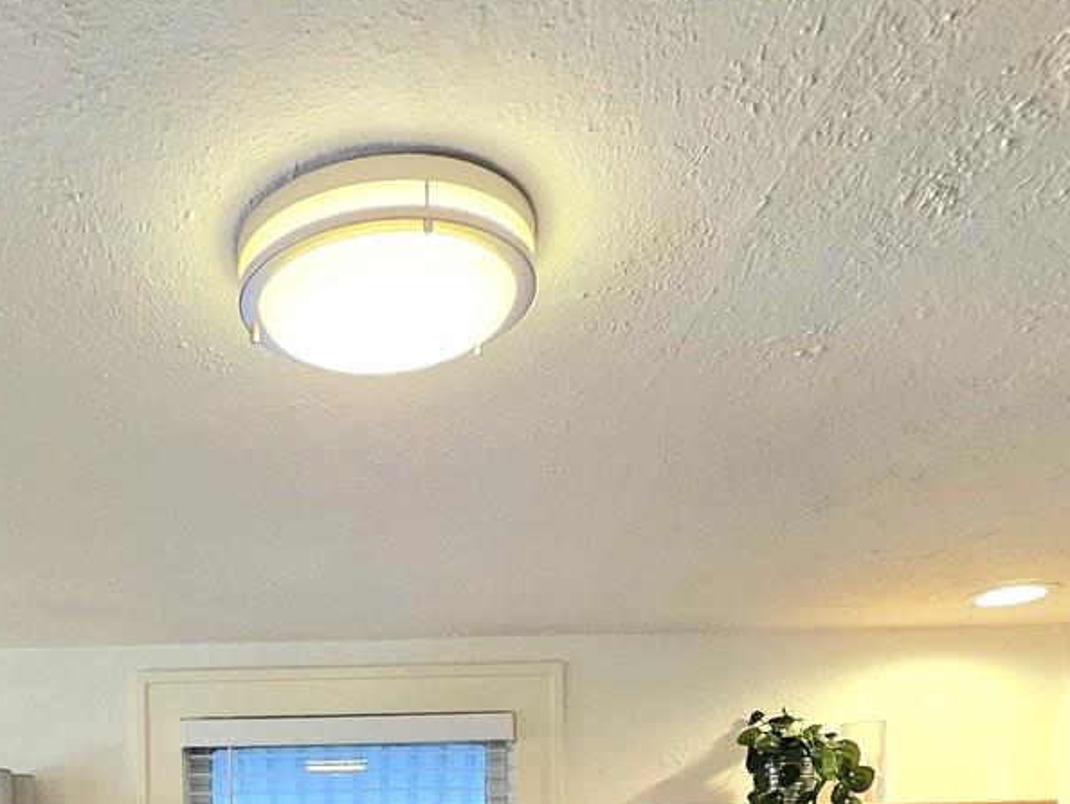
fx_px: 1082
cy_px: 982
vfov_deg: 32.9
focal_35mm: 35
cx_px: 267
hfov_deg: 50.4
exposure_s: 1/60.2
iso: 80
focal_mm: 1.74
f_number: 2.2
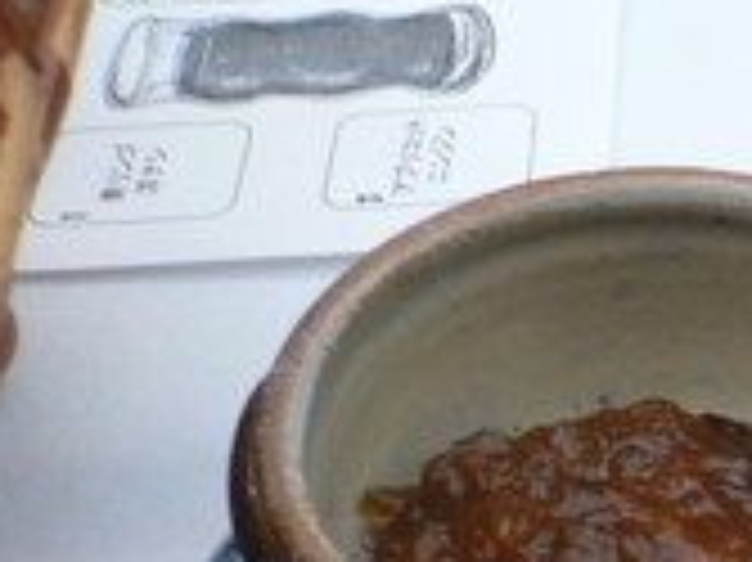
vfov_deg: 13.3
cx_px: 1103
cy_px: 839
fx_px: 2279
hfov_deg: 17.1
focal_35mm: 105
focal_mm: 5.8
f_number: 2.8
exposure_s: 1/10
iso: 200
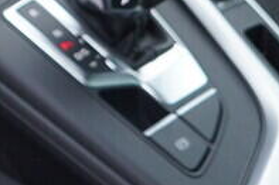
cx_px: -388
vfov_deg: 6.9
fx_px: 1448
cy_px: -268
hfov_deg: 9.7
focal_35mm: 187
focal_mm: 24
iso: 160
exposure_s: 1/40
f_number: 2.8
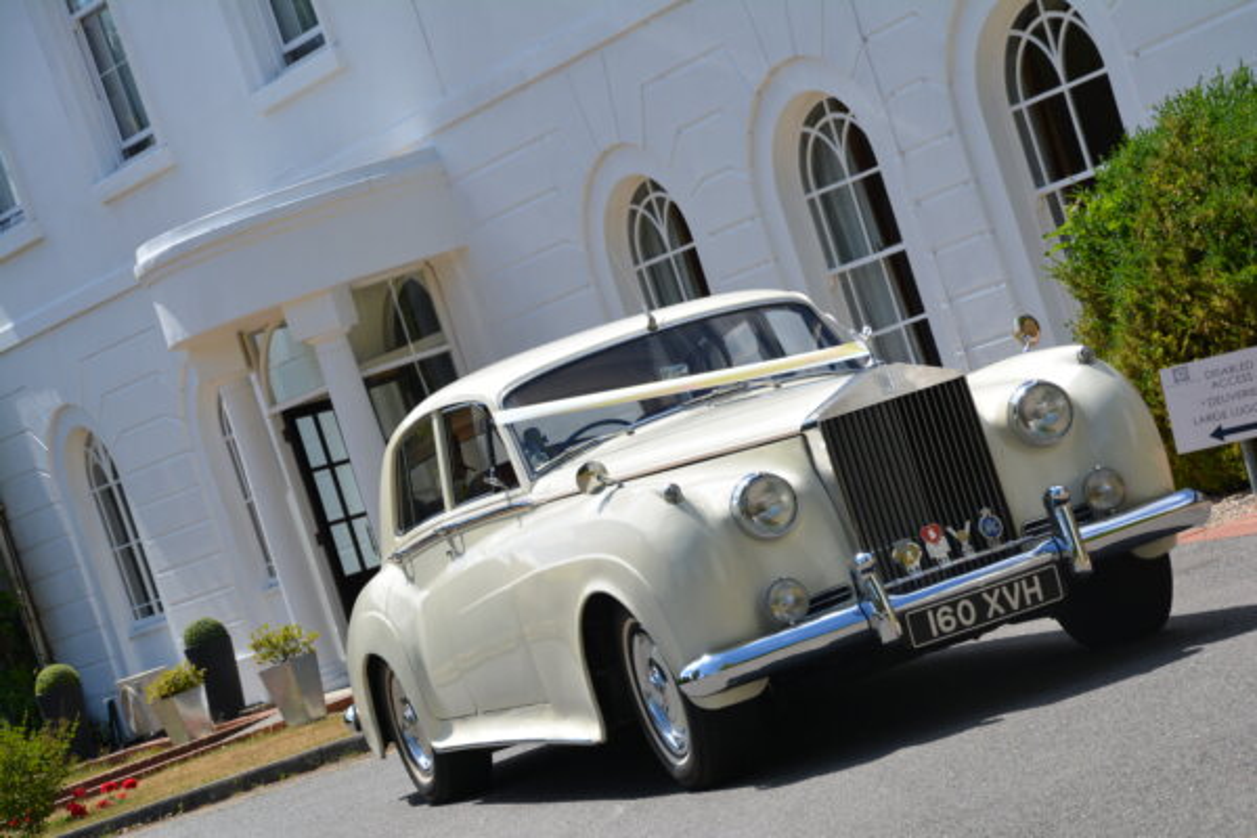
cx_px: 628
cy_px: 419
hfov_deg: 19.5
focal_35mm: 105
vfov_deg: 13.0
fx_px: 3666
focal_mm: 70
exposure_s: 1/400
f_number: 10
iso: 100
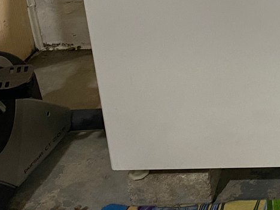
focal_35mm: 84
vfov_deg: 16.4
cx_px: 405
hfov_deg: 20.4
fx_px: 679
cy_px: -76
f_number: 1.8
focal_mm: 4.25
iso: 160
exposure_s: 1/60
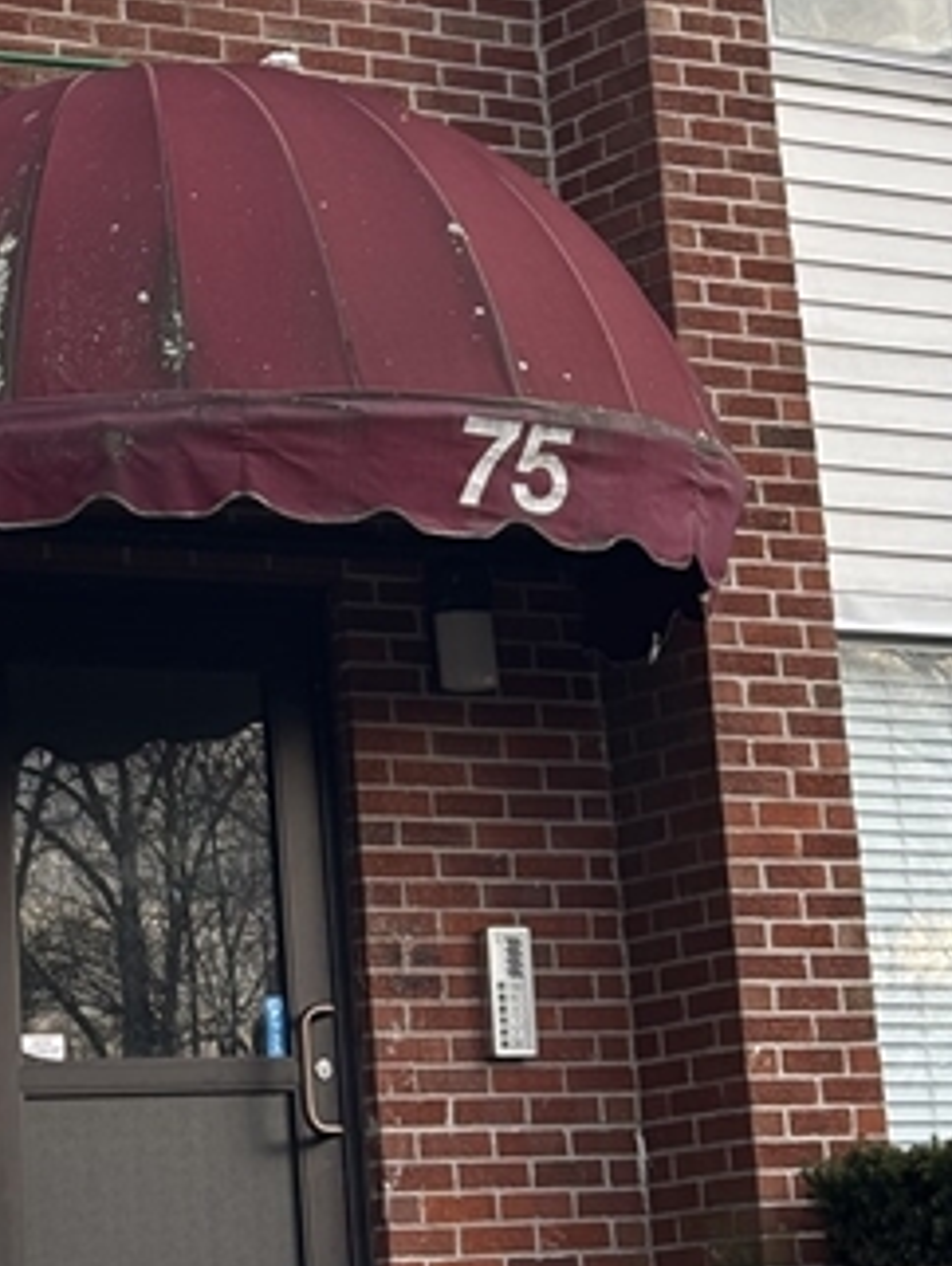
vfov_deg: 15.5
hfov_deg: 11.9
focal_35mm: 124
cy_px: -130
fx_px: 4541
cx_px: 212
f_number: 1.6
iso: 25
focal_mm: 5.96
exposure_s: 1/153
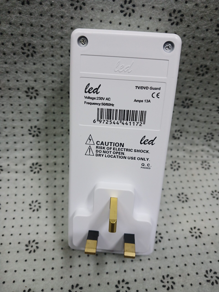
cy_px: 146
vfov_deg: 65.3
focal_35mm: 27
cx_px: 110
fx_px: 228
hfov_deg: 51.4
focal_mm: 4
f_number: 1.8
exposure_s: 1/50
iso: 160
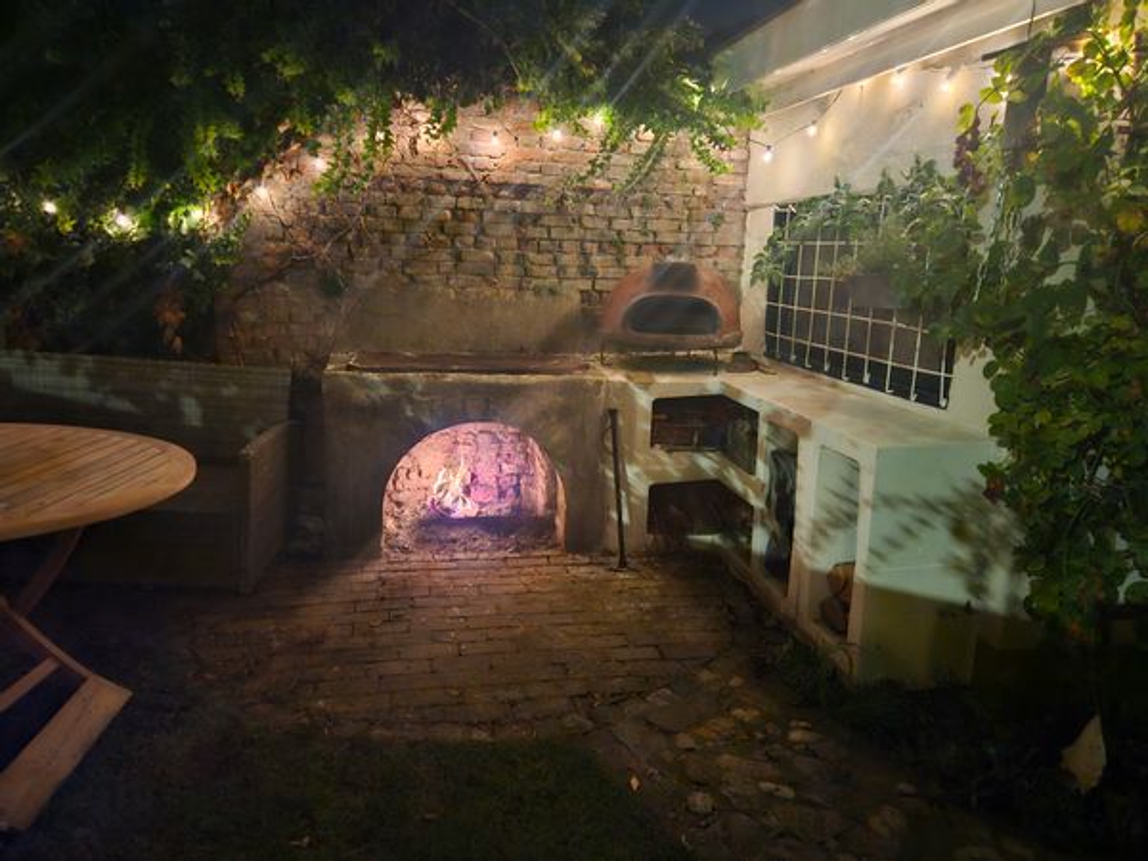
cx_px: 574
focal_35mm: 23
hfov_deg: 73.9
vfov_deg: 58.9
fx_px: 763
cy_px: 430
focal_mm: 5.4
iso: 1600
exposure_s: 1/9
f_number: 1.8
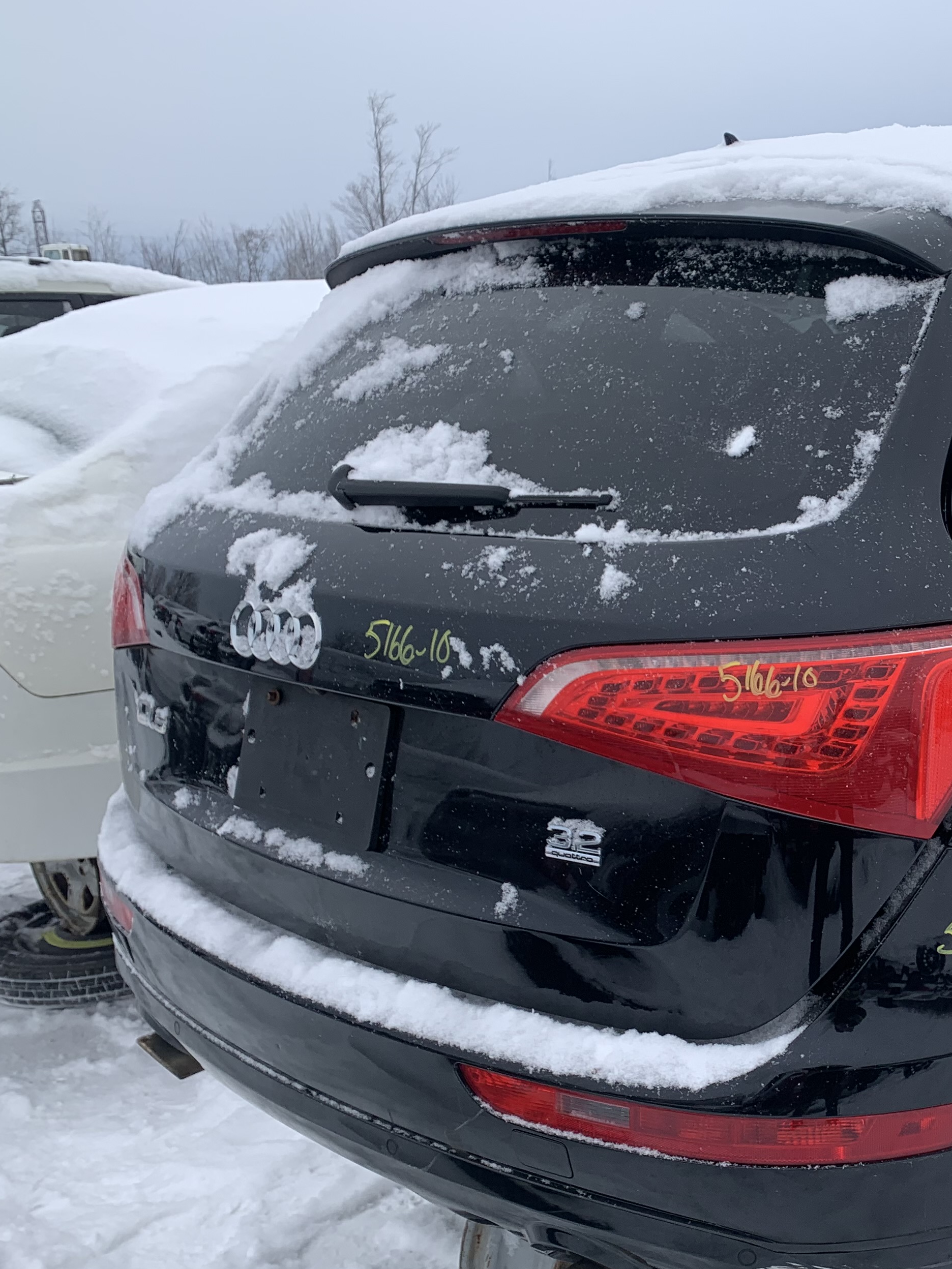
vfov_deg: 44.7
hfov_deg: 31.9
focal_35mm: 42
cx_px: 932
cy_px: 726
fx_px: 1540
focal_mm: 4.25
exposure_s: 1/350
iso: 25
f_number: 1.8
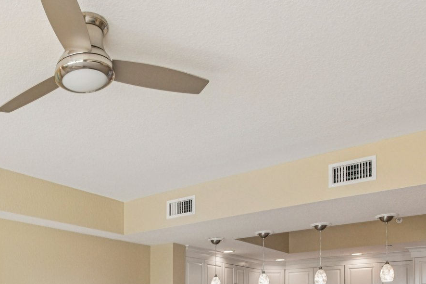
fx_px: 438
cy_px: 327
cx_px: 59
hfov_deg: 47.7
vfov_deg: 31.1
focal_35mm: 37
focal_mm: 16
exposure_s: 1/100
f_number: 8
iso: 400
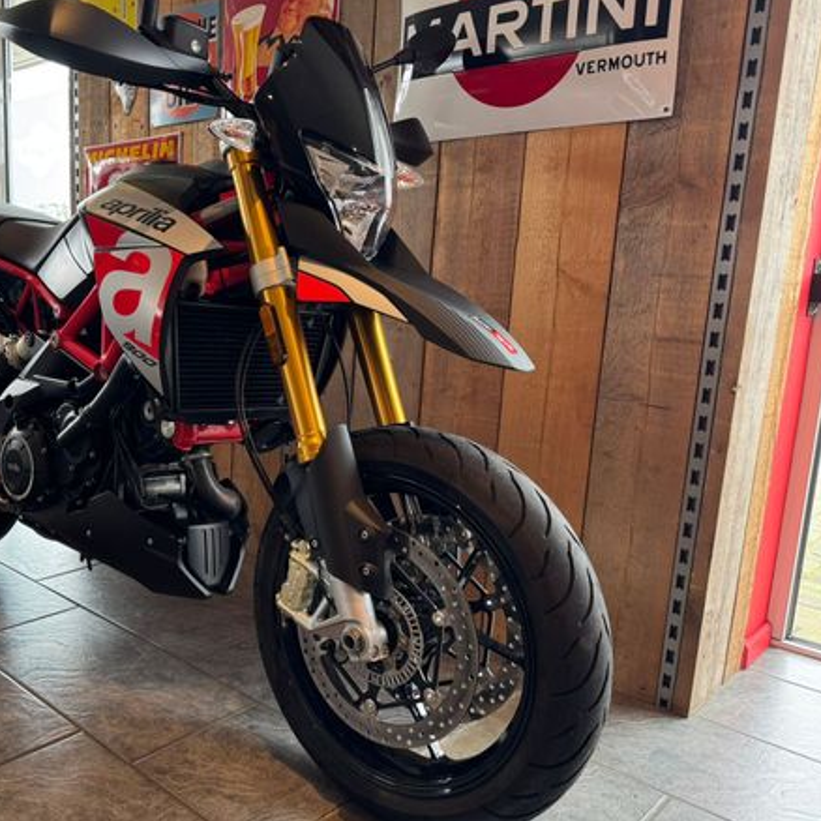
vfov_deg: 52.5
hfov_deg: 50.8
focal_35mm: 31
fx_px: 832
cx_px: 229
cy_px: 433
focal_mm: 6.76
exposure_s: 1/50
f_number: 1.78
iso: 125
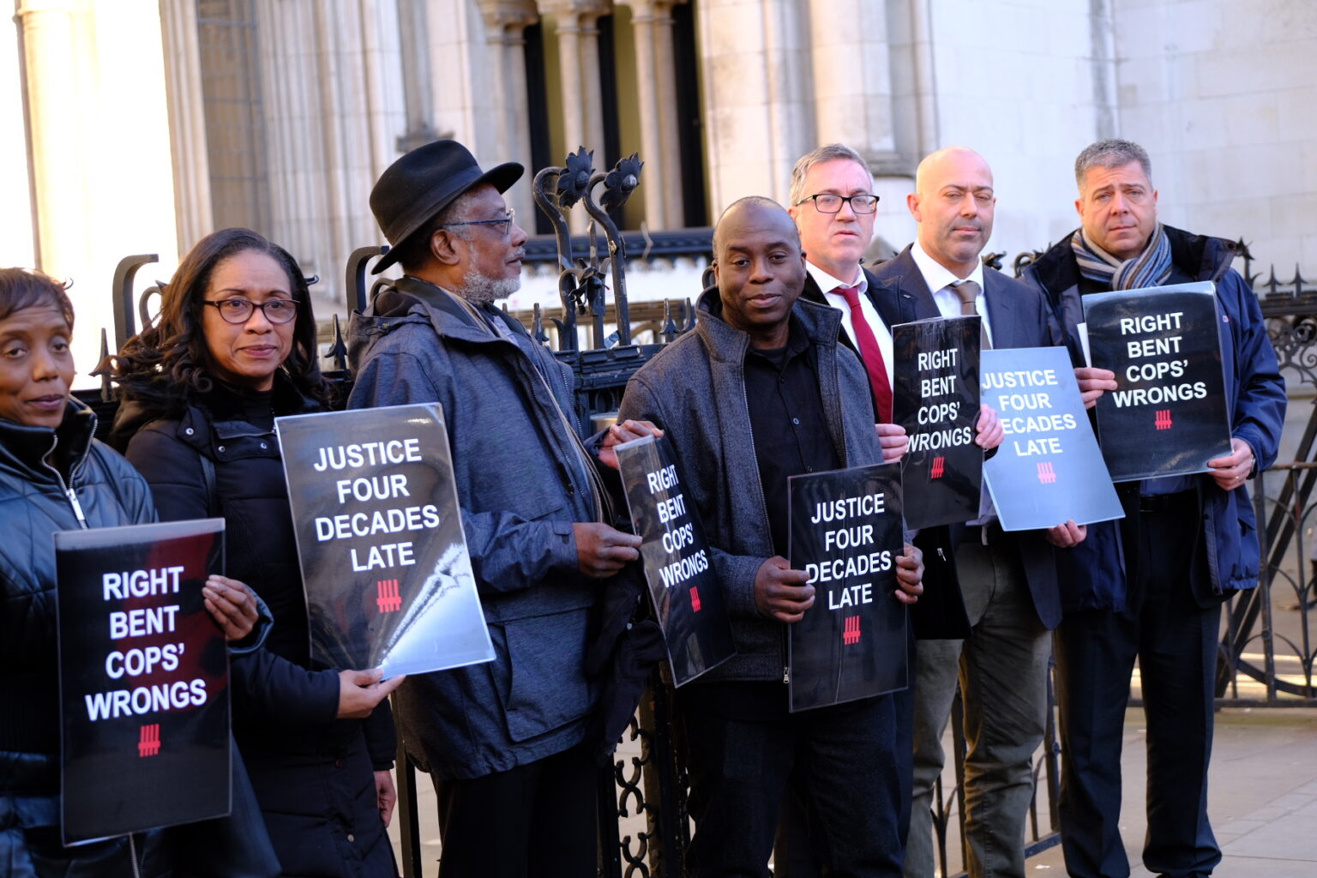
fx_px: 2744
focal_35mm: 75
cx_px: 658
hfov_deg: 27.0
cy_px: 439
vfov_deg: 18.2
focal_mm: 50
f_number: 3.2
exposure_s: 1/125
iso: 160
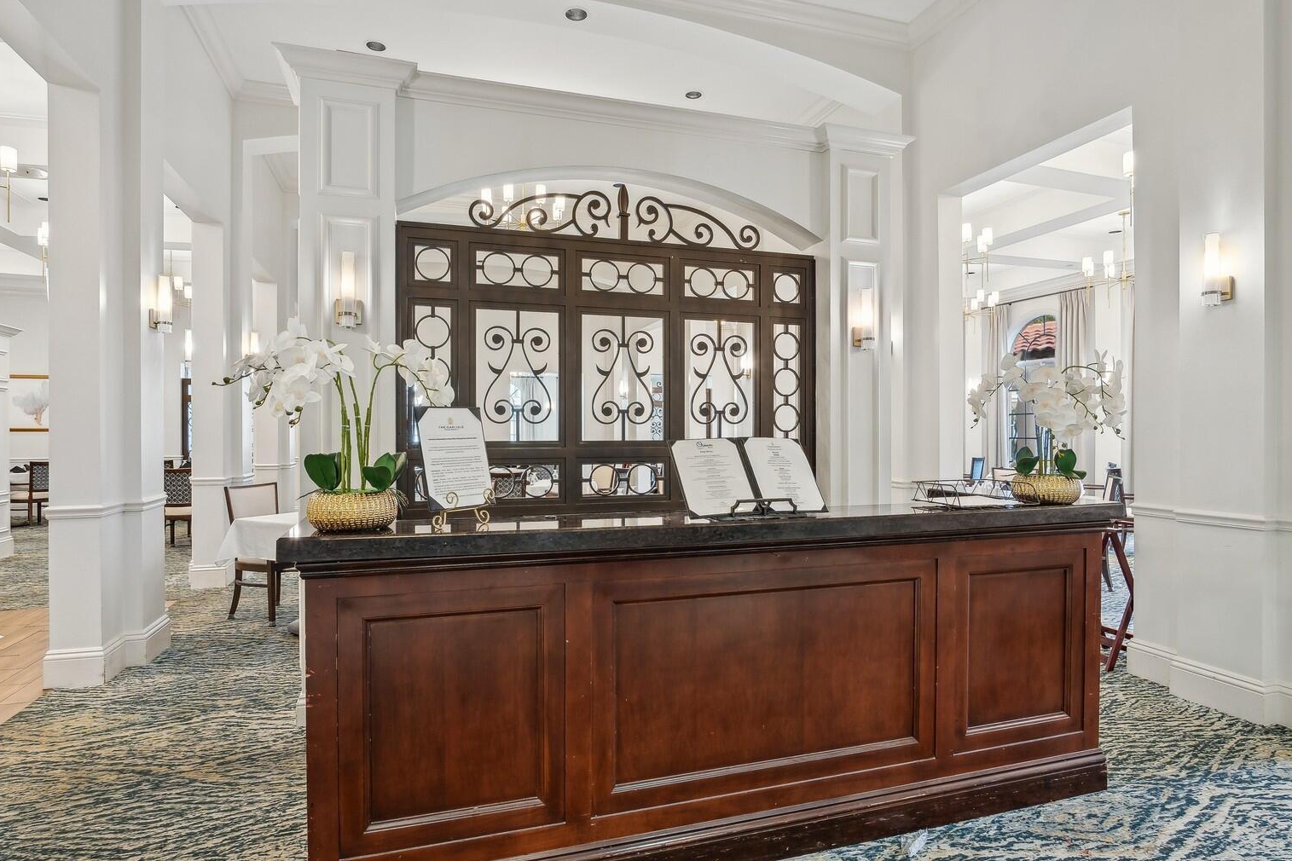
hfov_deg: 86.9
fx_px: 682
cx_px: 645
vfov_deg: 64.5
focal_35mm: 19
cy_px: 453
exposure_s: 1/1.67
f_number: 9
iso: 200
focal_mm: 12
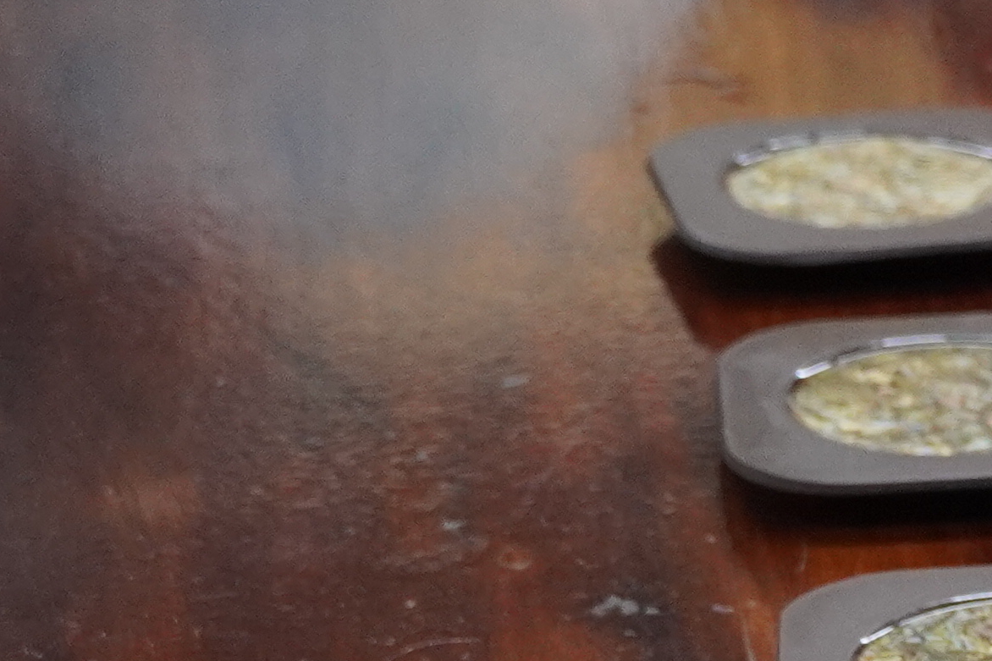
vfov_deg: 6.4
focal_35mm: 215
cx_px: 1904
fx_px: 5923
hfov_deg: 9.1
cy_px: 702
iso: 1250
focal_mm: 28
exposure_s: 1/160
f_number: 4.5
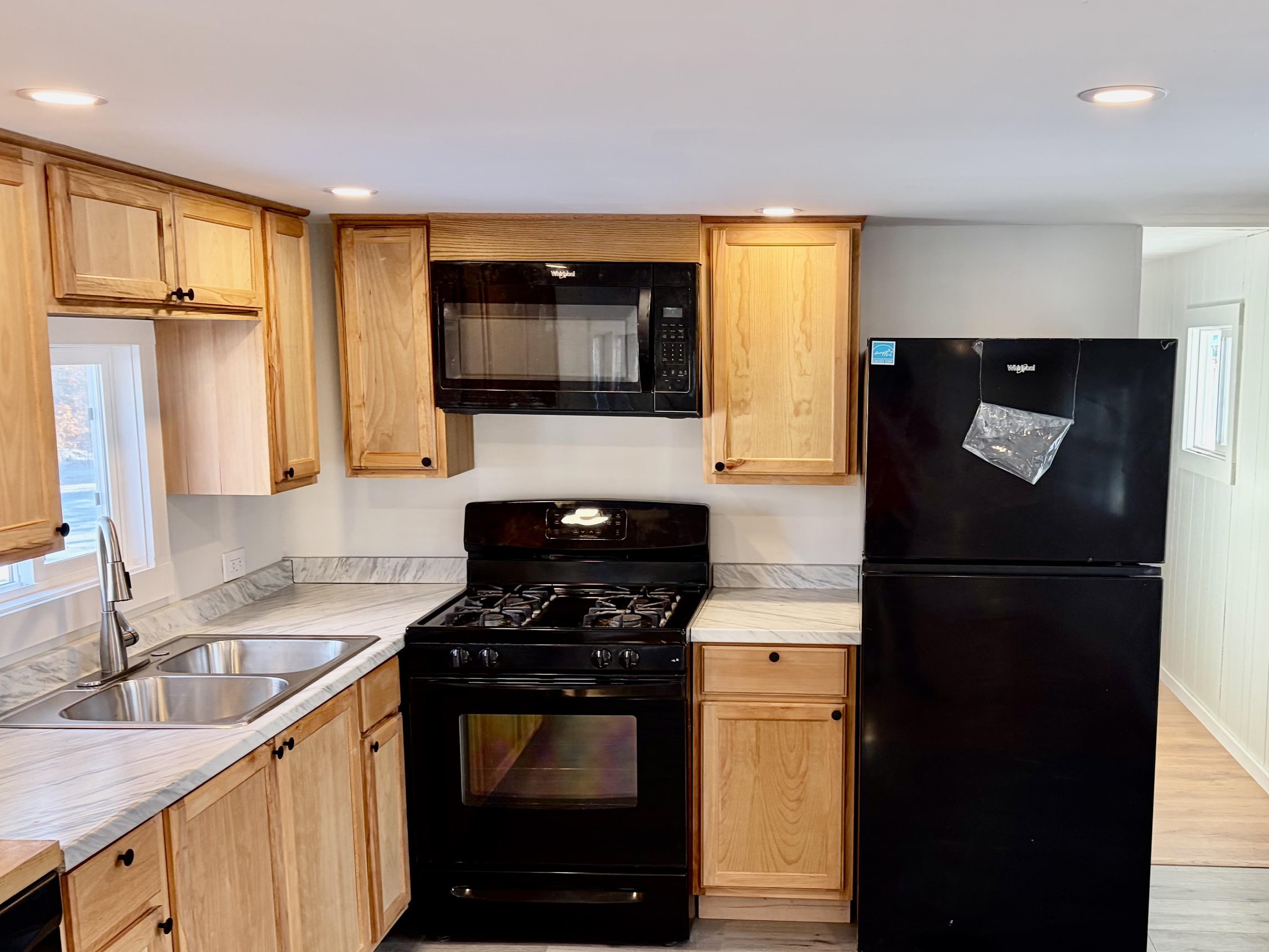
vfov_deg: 40.6
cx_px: 769
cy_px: 546
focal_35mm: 35
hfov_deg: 52.2
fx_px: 1283
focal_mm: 5.96
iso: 80
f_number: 1.6
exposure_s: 1/121
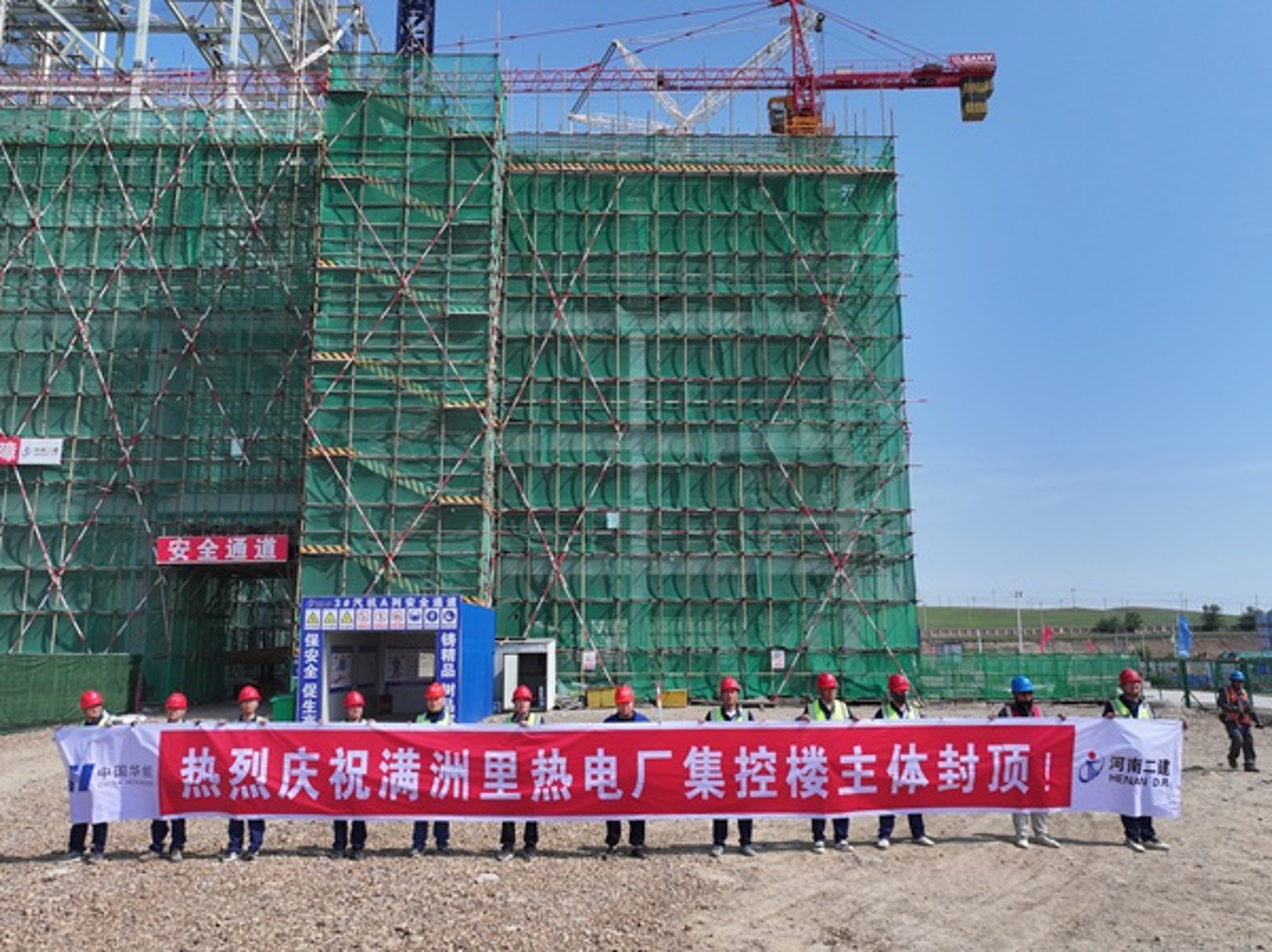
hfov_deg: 71.6
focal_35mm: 24
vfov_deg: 56.7
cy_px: 476
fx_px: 881
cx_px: 636
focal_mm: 12.29
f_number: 2.8
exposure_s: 1/2500
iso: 110
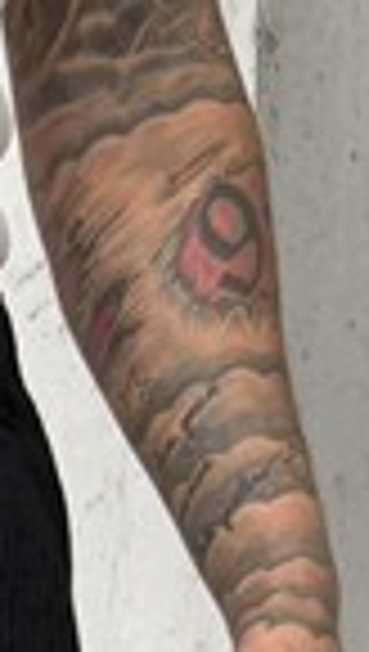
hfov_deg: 7.8
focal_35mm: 144
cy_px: 1497
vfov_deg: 12.3
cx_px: -526
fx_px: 2495
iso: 64
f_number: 1.78
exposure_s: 1/271
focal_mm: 6.76
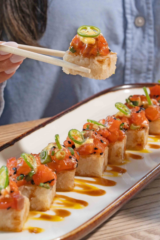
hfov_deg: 11.3
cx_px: 64
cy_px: 76
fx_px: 806
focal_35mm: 121
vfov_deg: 16.9
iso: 400
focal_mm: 70
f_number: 9
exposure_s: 1/20
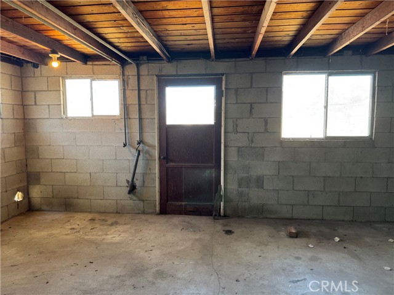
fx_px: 273
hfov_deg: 71.6
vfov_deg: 56.8
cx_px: 197
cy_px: 148
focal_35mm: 24
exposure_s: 1/60
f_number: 1.78
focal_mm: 6.76
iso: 160
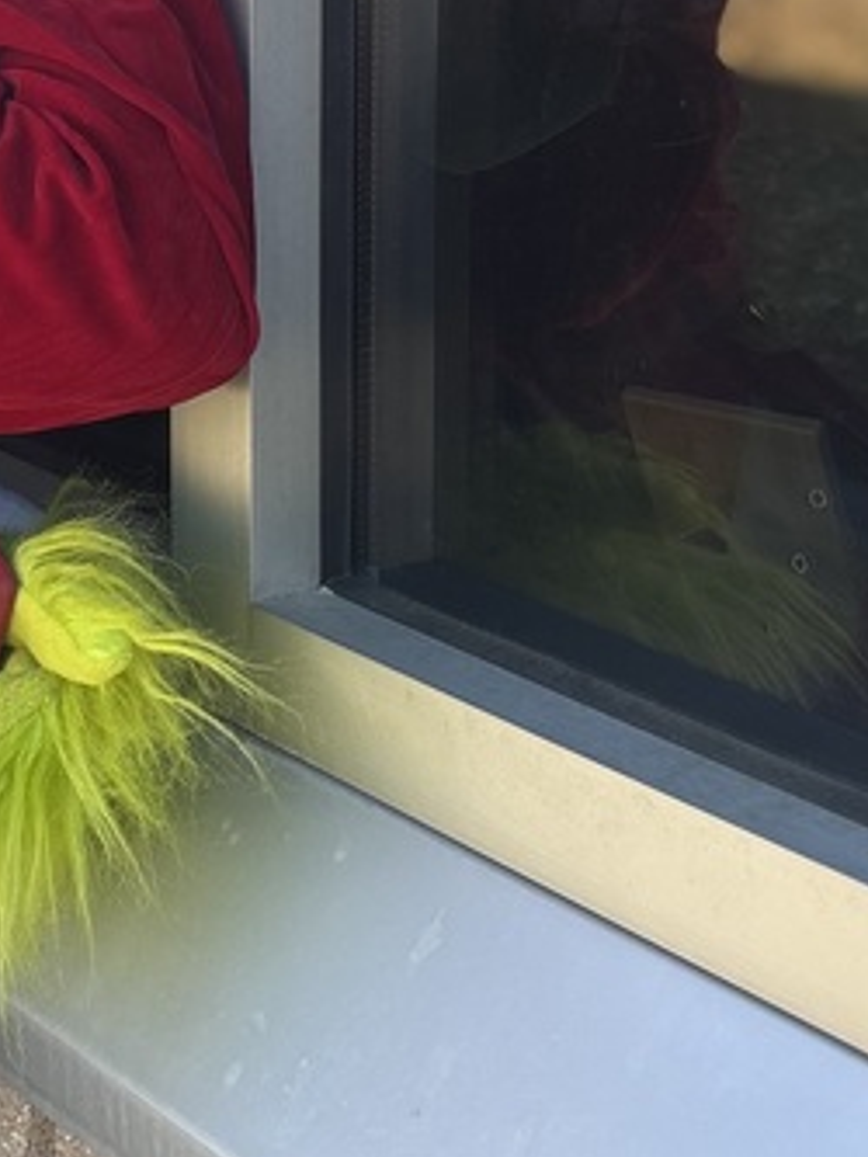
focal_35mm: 80
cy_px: 156
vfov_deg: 23.9
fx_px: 2673
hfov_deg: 18.0
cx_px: -14
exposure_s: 1/400
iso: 50
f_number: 1.6
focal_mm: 5.96
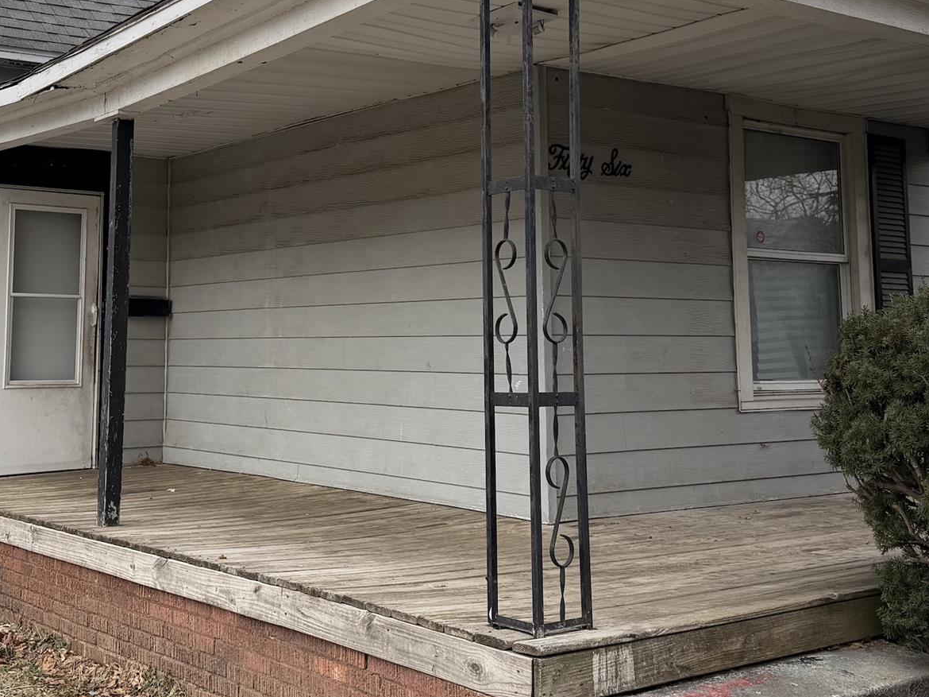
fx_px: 1288
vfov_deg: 30.0
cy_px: 211
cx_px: 380
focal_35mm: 48
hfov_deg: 39.5
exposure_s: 1/1156
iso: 80
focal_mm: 6.76
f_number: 1.78
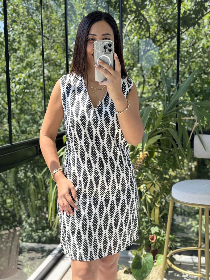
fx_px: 388
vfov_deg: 39.7
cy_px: 140
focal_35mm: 48
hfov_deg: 30.3
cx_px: 105
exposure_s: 1/293
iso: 64
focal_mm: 6.76
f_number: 1.78
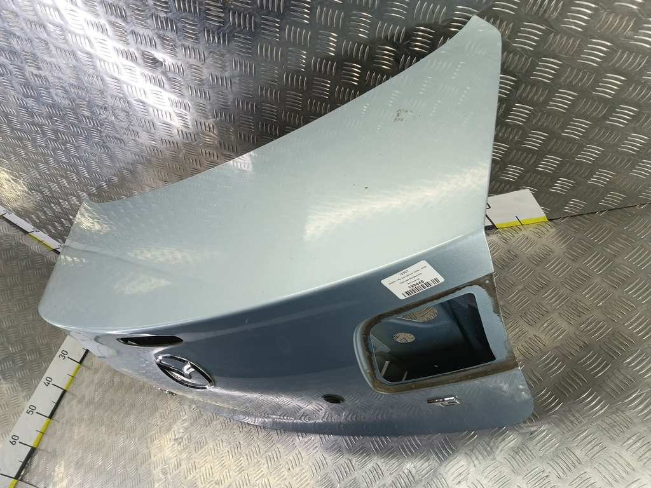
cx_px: 326
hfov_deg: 73.9
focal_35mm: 23
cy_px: 244
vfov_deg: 58.9
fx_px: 433
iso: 111
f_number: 1.6
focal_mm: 4.11
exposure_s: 1/50
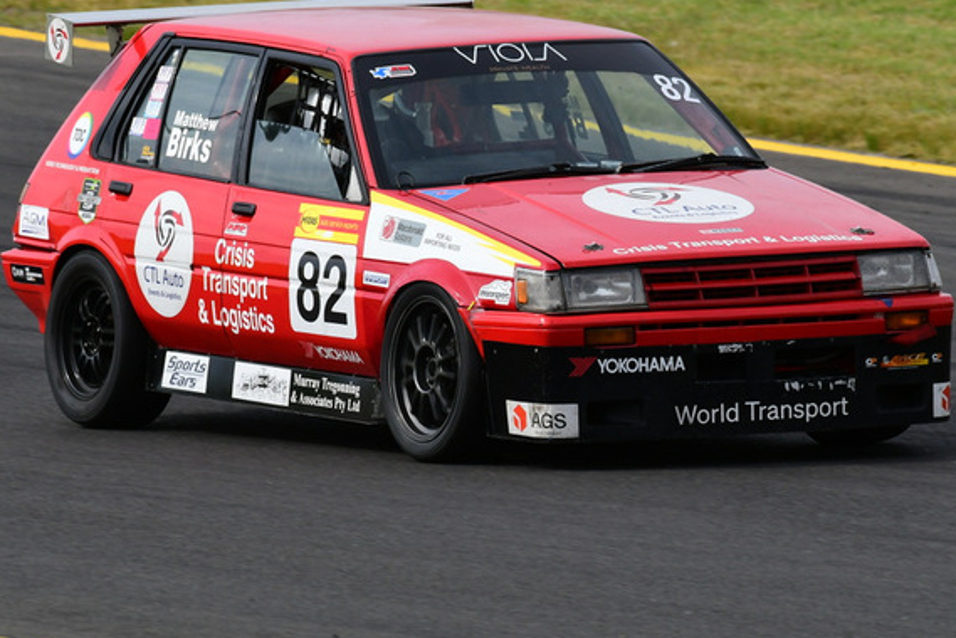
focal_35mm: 1055
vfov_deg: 1.3
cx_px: 524
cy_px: 235
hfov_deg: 2.0
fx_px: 28029
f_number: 11
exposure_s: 1/640
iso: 500
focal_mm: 500
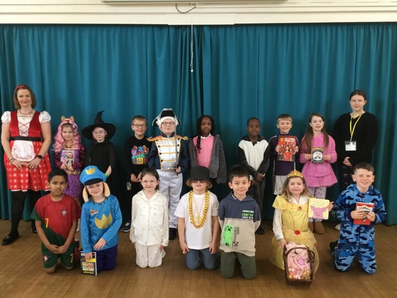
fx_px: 356
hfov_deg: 58.4
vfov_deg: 45.4
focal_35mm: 31
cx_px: 198
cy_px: 149
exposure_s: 1/33
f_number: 2.4
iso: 64
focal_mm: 3.3
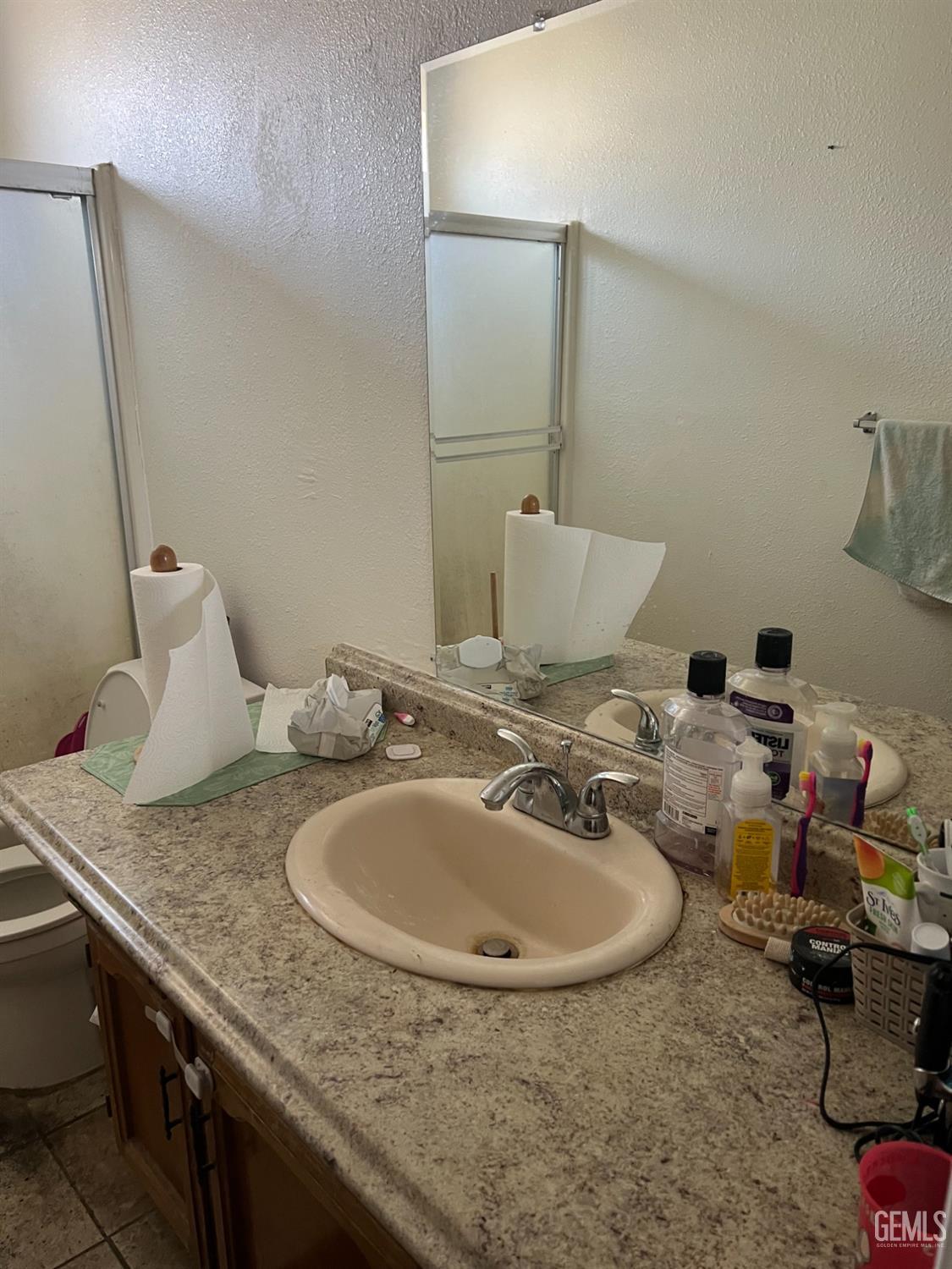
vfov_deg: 67.3
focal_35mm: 26
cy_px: 634
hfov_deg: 53.1
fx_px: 953
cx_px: 476
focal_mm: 5.7
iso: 160
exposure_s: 1/60
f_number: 1.5
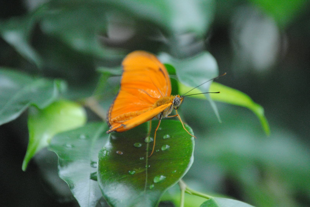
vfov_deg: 4.6
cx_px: 155
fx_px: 2586
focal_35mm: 300
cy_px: 104
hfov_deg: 6.9
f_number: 5.6
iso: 1600
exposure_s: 1/100
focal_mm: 200
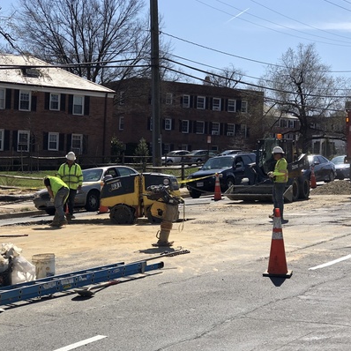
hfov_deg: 24.3
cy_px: 172
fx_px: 815
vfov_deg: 24.3
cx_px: 164
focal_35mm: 71
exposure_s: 1/1000
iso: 20
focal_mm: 6.6
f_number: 2.8
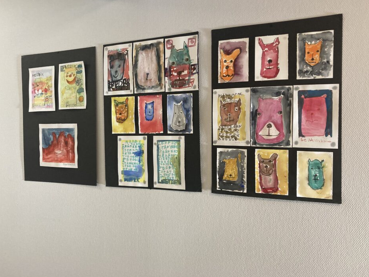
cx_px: 183
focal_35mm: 30
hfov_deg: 60.0
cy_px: 133
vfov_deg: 46.8
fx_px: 320
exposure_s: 1/50
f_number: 1.8
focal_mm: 3.99
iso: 160
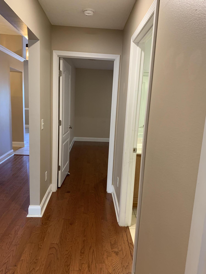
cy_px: 137
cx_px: 103
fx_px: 206
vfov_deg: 67.3
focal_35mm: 26
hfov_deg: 53.1
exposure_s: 1/60
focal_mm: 4.25
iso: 160
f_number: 1.8
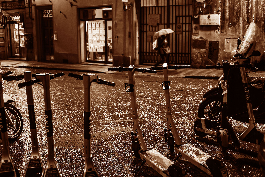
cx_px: 132
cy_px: 88
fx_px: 331
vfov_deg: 29.9
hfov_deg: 43.6
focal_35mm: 45
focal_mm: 45
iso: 2000
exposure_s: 1/30
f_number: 2.8
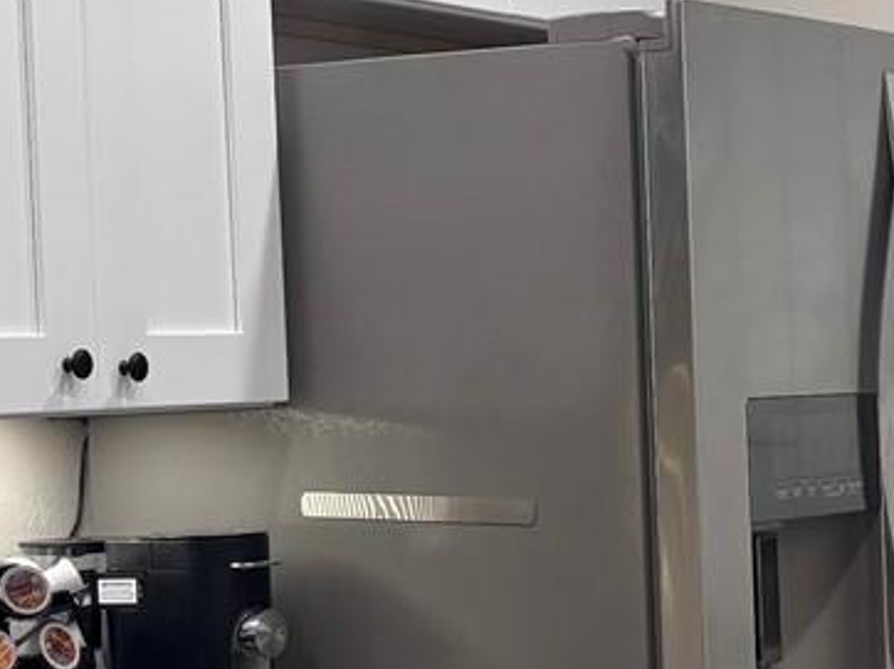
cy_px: 417
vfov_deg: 12.9
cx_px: 975
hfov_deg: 16.6
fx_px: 2968
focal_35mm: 115
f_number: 1.6
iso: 80
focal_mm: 5.96
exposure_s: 1/60
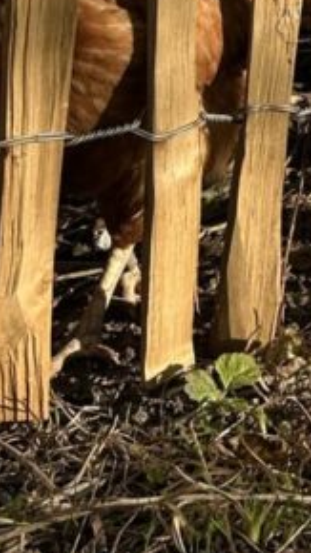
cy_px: -232
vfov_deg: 15.5
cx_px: 651
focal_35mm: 129
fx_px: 1892
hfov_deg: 8.8
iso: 50
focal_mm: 5.7
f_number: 1.5
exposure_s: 1/3356
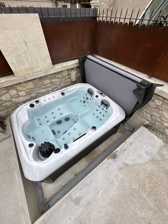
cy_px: 112
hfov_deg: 85.7
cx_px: 84
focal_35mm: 14
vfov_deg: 102.1
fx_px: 91
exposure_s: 1/337
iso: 40
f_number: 2.2
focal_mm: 2.22
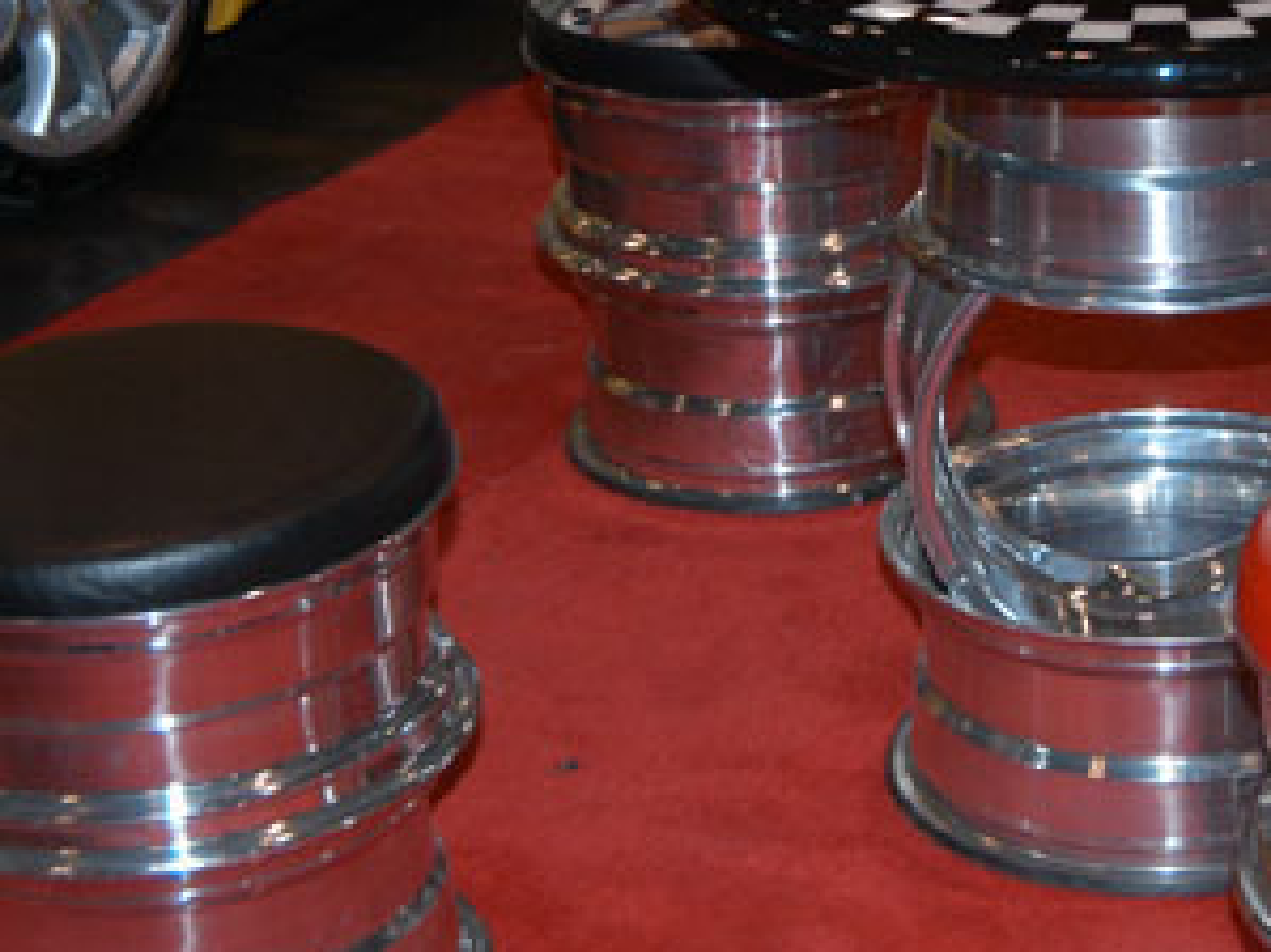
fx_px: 4074
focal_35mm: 111
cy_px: 162
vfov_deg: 13.3
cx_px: 1031
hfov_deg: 17.6
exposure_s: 1/60
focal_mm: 34
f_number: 5
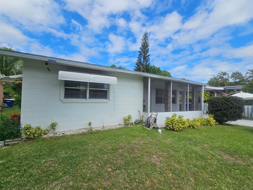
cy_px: 95
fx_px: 95
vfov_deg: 89.9
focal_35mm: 13
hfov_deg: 106.2
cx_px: 126
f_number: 2.2
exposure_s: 1/2715
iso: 50
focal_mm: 2.2
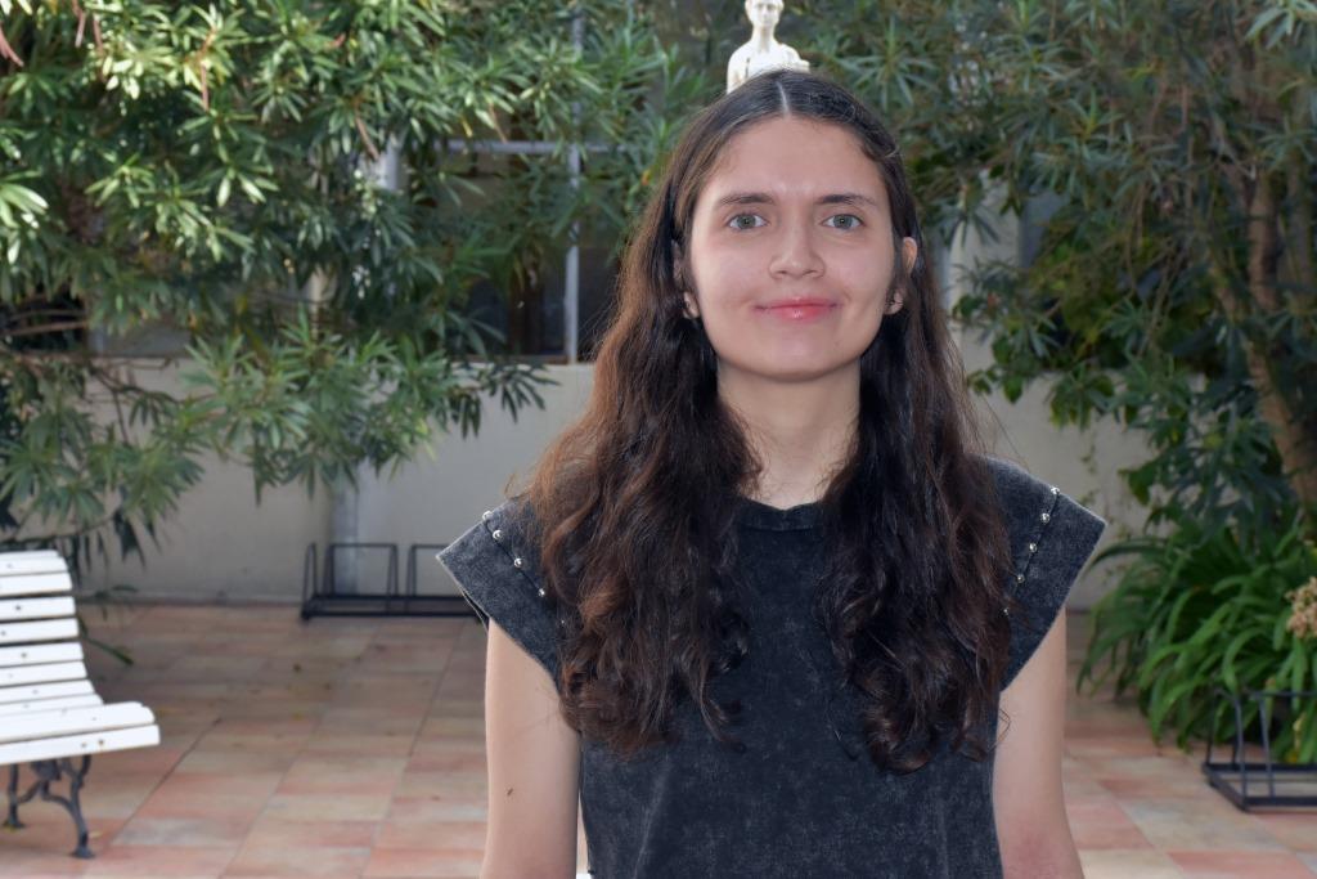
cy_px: 440
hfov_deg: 27.0
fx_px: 2744
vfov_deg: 18.2
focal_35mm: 75
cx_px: 658
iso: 1600
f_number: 11
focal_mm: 50
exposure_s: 1/250
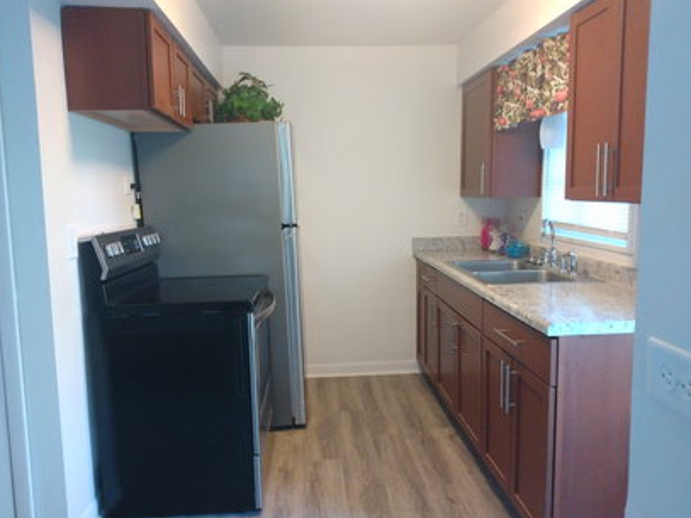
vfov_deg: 63.4
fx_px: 419
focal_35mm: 21
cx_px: 342
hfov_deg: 79.0
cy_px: 262
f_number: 2
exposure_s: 1/30
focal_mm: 3.54
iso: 628
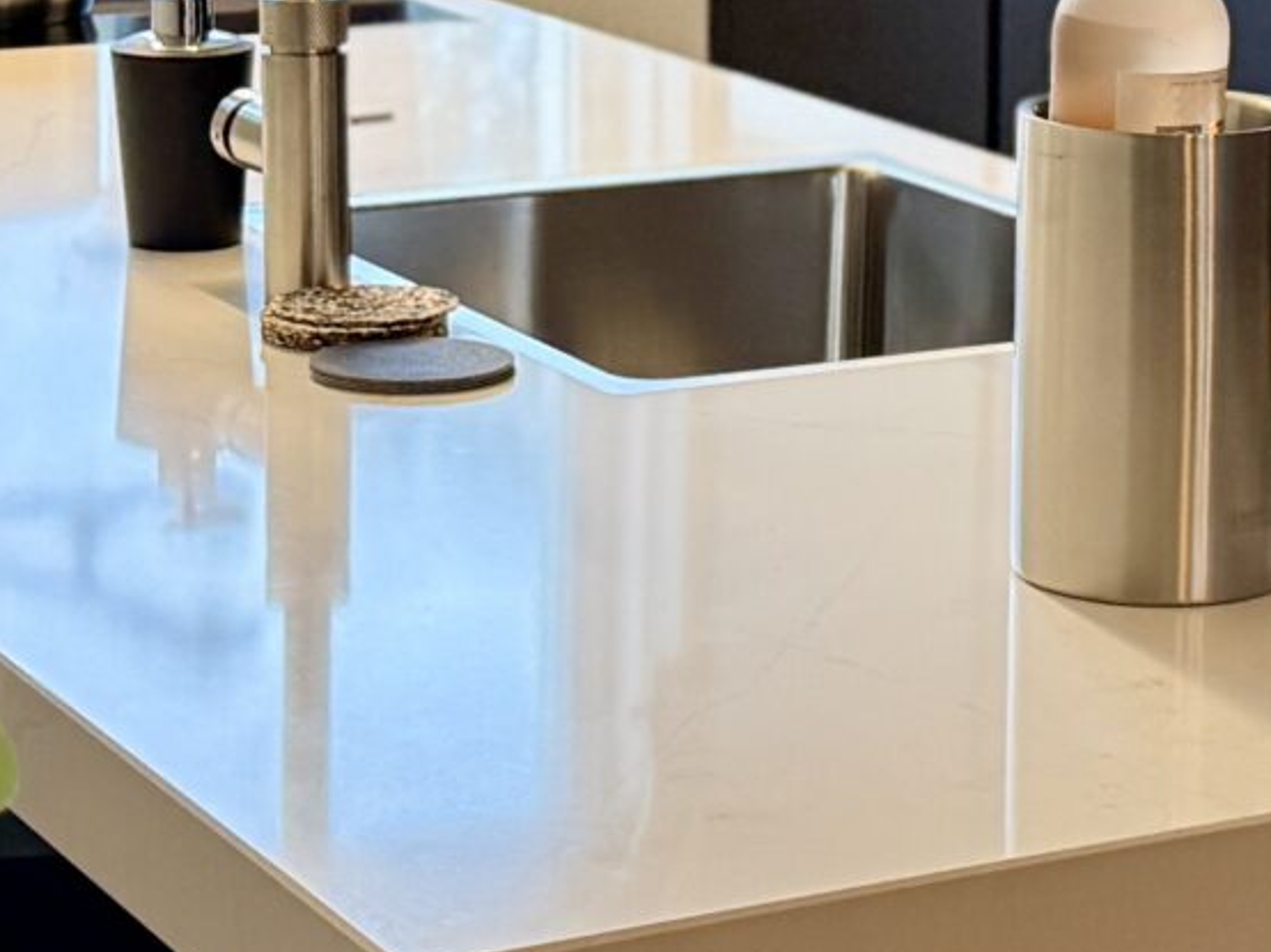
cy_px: 101
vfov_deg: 13.2
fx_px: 4074
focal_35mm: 111
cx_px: 1007
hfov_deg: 17.6
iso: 500
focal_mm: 6.76
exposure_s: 1/50
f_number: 1.78
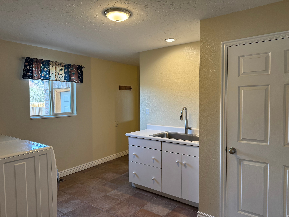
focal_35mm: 24
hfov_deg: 71.6
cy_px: 108
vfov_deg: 56.8
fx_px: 200
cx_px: 144
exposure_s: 1/120
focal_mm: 6.76
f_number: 1.78
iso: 160
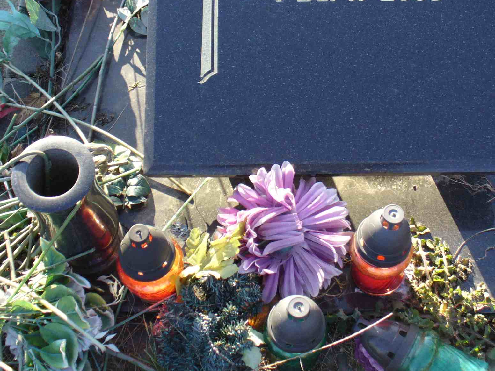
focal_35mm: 61
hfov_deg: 31.6
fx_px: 872
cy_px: 93
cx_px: 301
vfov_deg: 23.8
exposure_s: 1/125
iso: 80
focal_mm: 6.1
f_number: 2.8
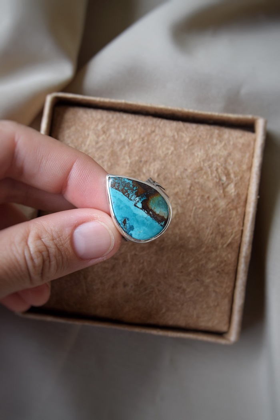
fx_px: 962
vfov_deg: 24.6
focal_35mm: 82
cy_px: 210
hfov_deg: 16.6
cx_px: 140
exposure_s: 1/160
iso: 400
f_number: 8
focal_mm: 55
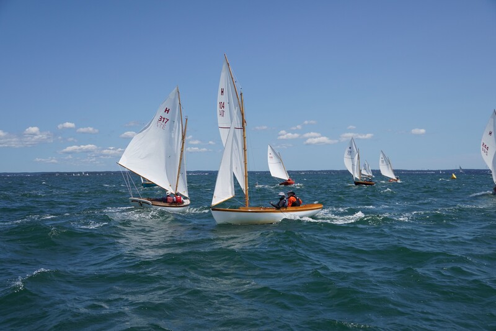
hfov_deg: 49.6
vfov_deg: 34.2
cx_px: 248
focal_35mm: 39
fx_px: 537
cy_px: 166
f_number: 4.5
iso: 100
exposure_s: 1/1250
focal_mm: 26
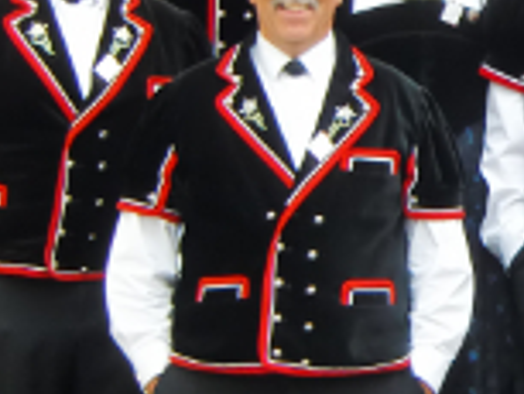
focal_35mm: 197
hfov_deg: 9.8
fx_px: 2984
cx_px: 716
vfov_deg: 7.5
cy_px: 147
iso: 100
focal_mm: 8.4
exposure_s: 1/60
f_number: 4
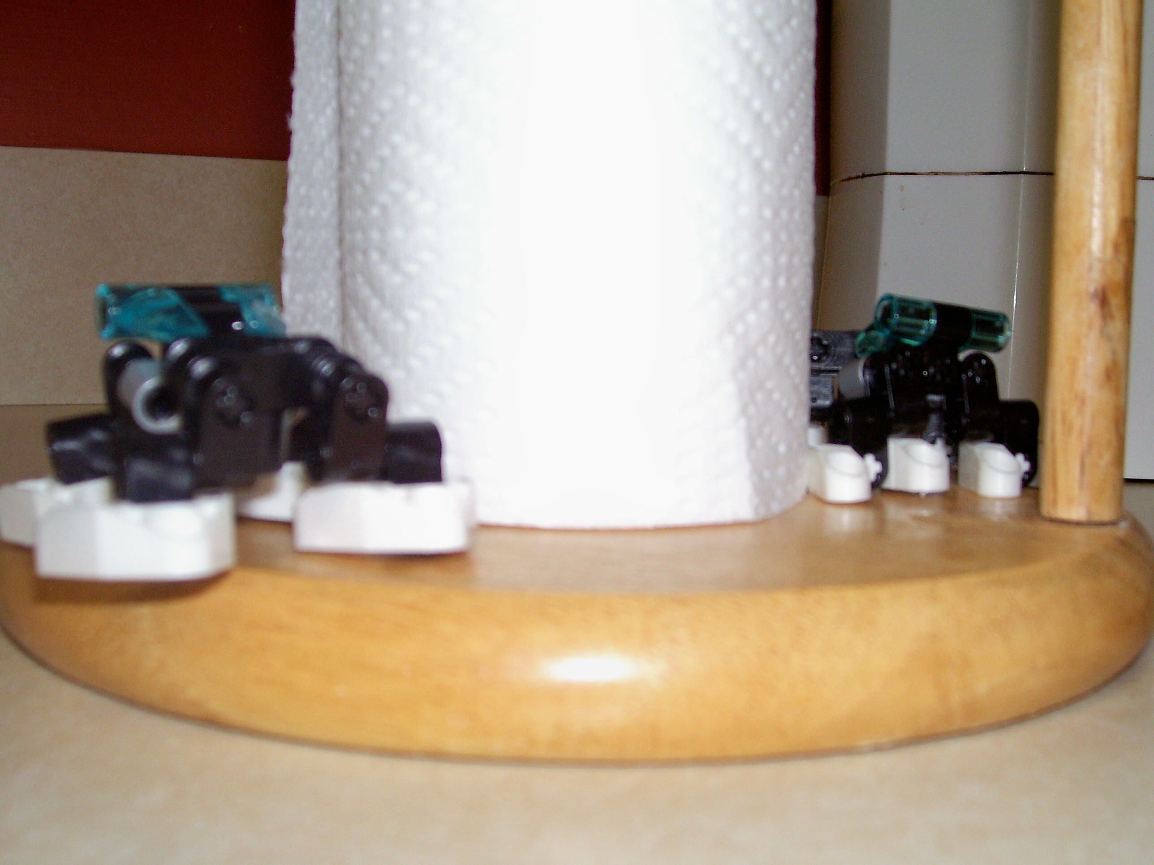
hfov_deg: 44.8
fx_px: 1400
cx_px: 577
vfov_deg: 34.3
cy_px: 432
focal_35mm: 42
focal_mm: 7
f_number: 3
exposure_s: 1/60
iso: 125
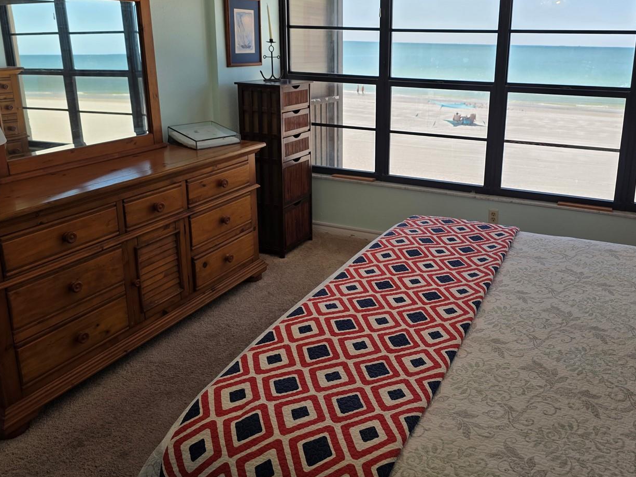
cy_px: 169
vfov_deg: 46.2
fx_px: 551
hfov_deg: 59.4
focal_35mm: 30
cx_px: 386
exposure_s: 1/120
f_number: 1.7
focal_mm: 6.3
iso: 12
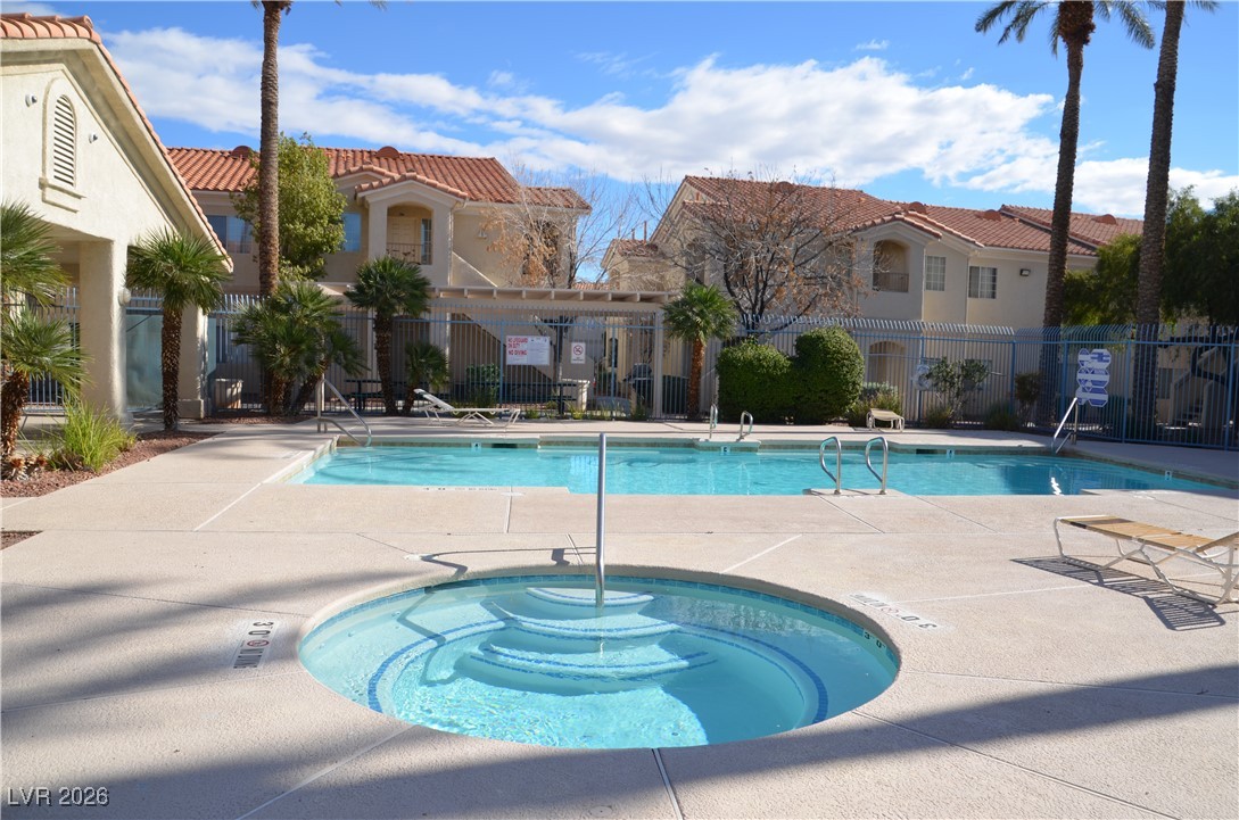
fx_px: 927
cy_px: 410
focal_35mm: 27
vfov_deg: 47.7
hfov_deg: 67.5
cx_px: 620
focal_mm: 18
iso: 100
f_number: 9
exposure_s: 1/320
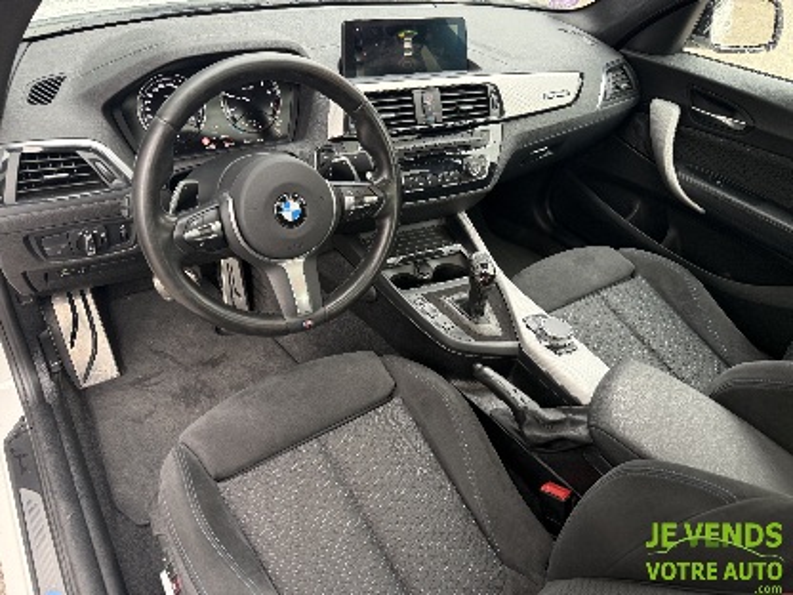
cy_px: 298
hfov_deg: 71.6
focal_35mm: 24
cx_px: 396
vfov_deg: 56.8
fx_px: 550
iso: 200
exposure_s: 1/74
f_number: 1.78
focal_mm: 6.76
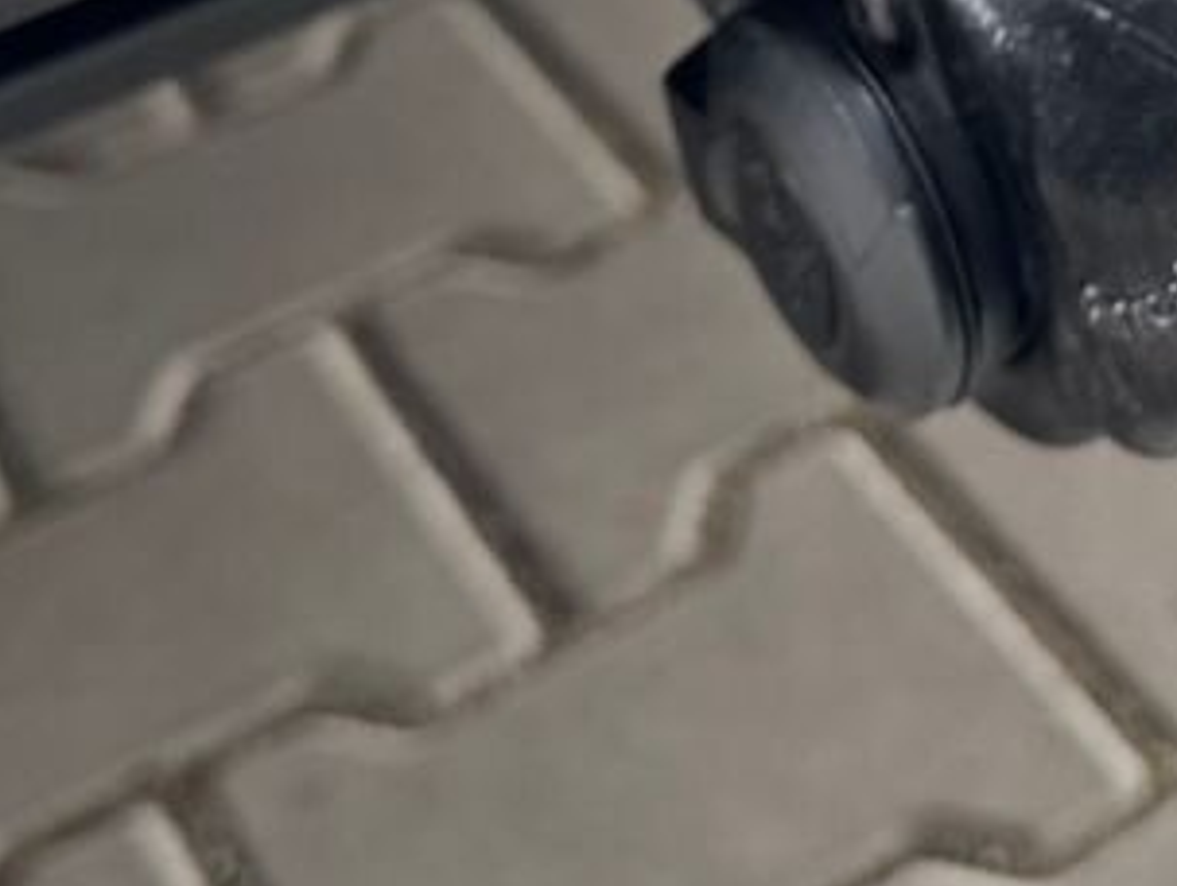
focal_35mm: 81
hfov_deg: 23.0
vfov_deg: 17.4
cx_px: 1204
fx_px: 2757
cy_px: -194
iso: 125
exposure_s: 1/121
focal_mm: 6.76
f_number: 1.78
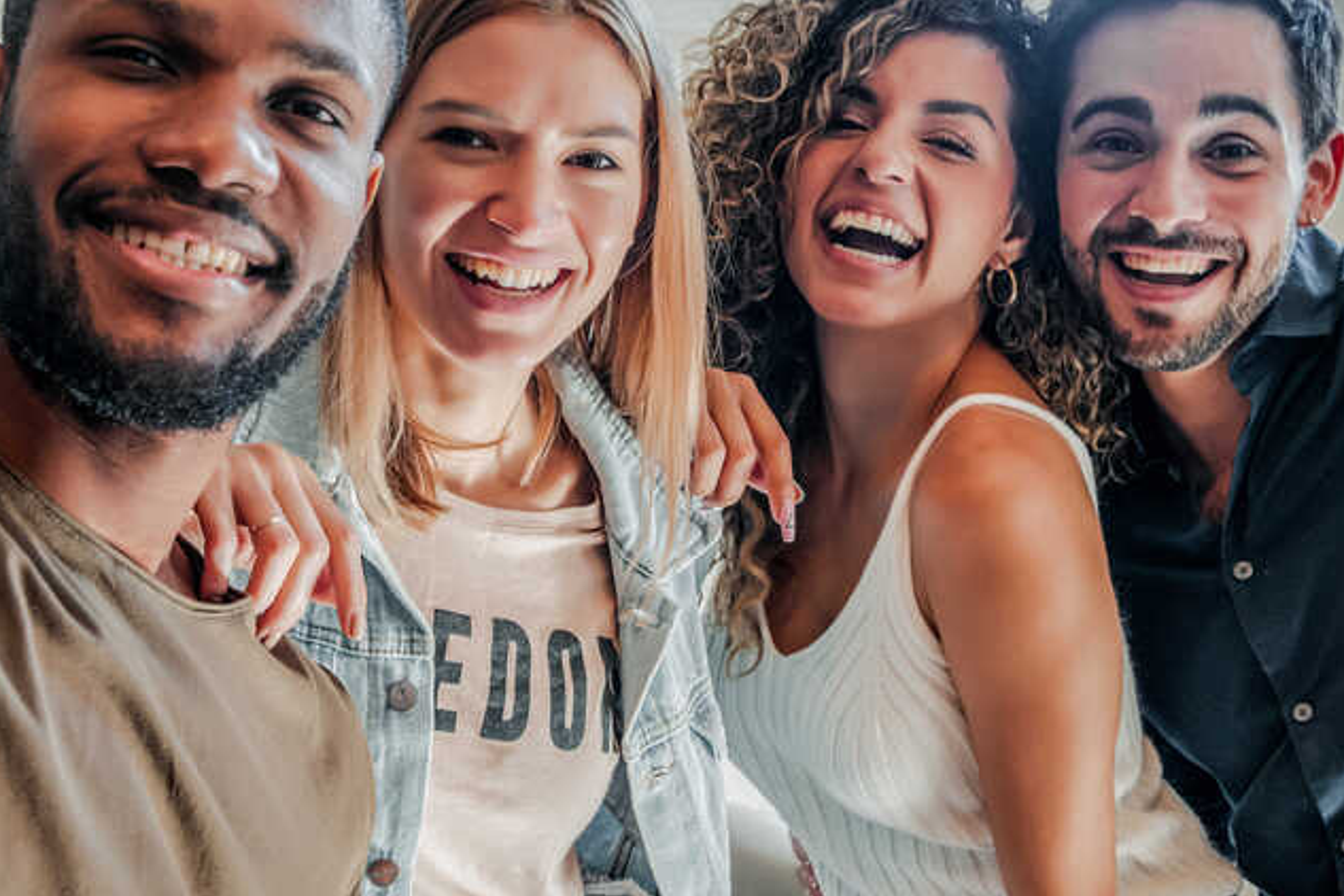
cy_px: 524
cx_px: 477
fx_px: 2426
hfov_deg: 30.8
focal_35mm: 65
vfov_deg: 20.9
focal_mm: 35
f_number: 7.1
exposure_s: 1/50
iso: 500
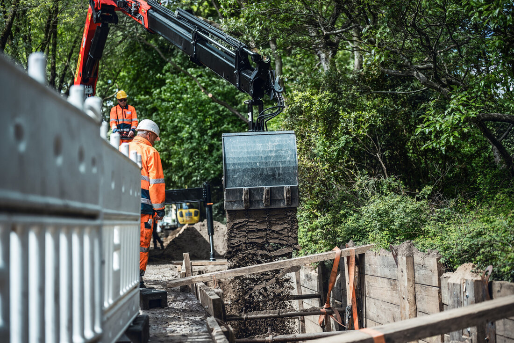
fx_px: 714
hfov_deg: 39.6
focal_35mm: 50
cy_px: 172
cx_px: 257
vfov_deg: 27.0
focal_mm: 50
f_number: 2.2
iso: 125
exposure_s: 1/1600
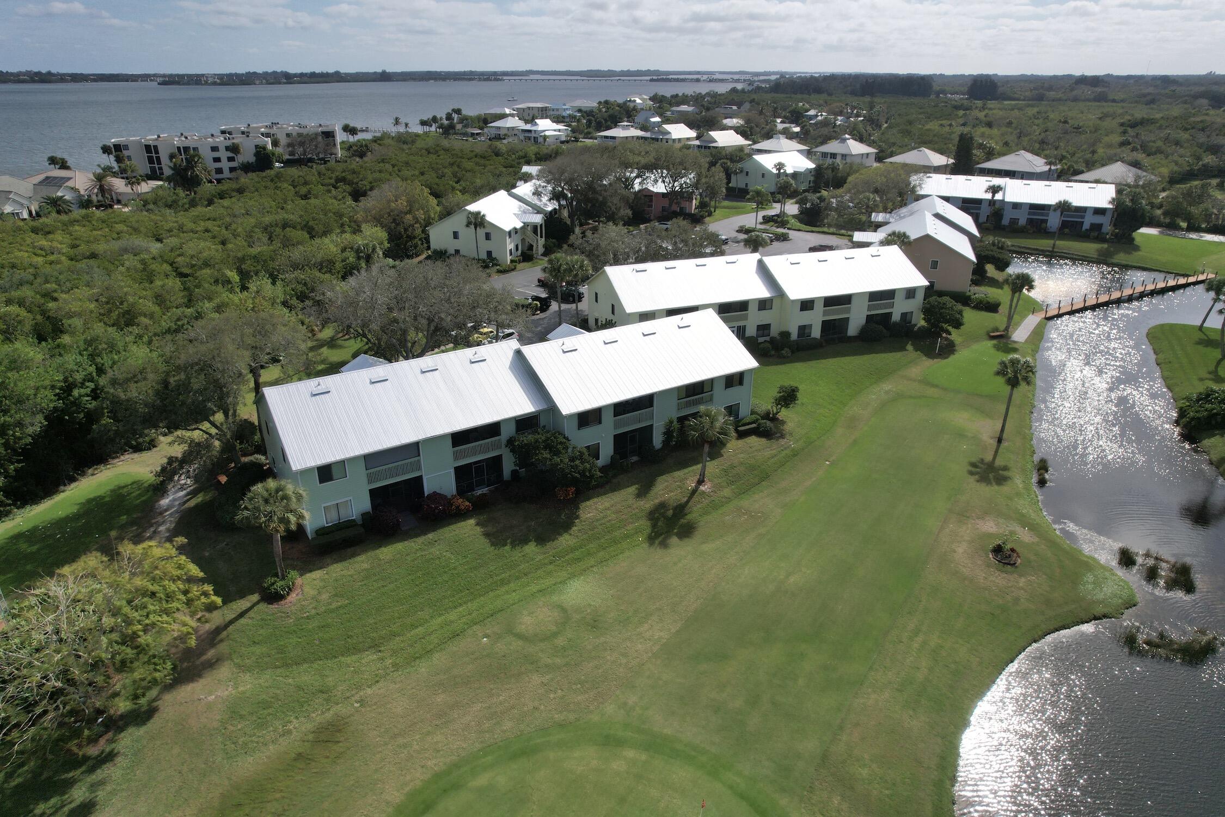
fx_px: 749
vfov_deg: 57.2
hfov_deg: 78.6
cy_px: 408
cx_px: 612
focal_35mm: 22
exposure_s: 1/4000
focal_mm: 8.38
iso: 100
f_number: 2.8
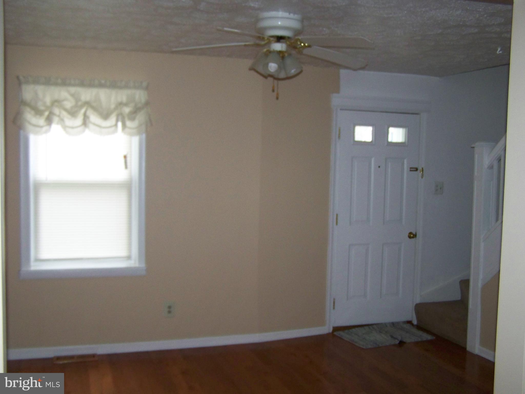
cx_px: 262
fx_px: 576
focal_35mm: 38
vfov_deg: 37.7
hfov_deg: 49.0
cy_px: 197
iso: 200
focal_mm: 6.3
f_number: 2.8
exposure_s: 1/30
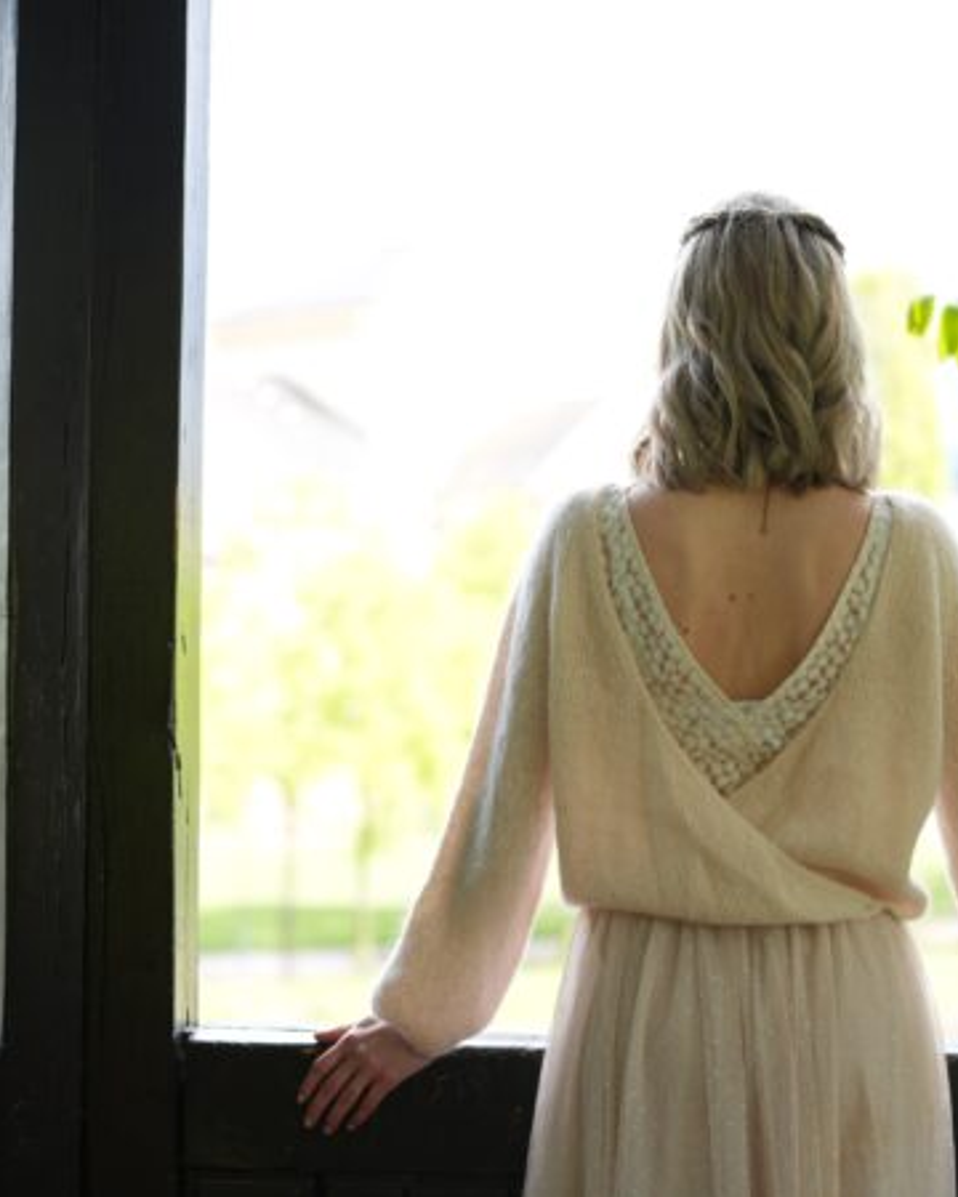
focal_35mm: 85
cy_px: 600
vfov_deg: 22.5
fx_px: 3013
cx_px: 732
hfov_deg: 17.9
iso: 125
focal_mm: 60
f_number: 2.8
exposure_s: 1/160
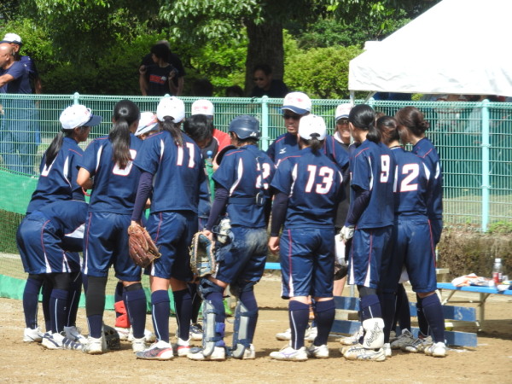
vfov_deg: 5.0
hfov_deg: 6.6
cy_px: 192
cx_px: 256
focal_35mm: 300
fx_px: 4437
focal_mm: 53.7
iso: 100
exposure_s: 1/400
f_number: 5.5
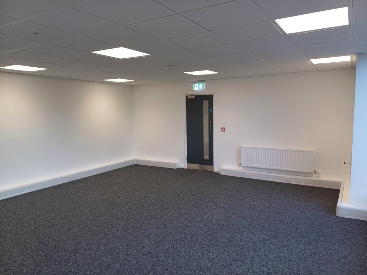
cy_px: 138
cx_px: 184
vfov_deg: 54.9
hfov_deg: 69.4
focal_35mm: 25
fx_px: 265
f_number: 1.8
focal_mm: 4.65
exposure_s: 1/50
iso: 50
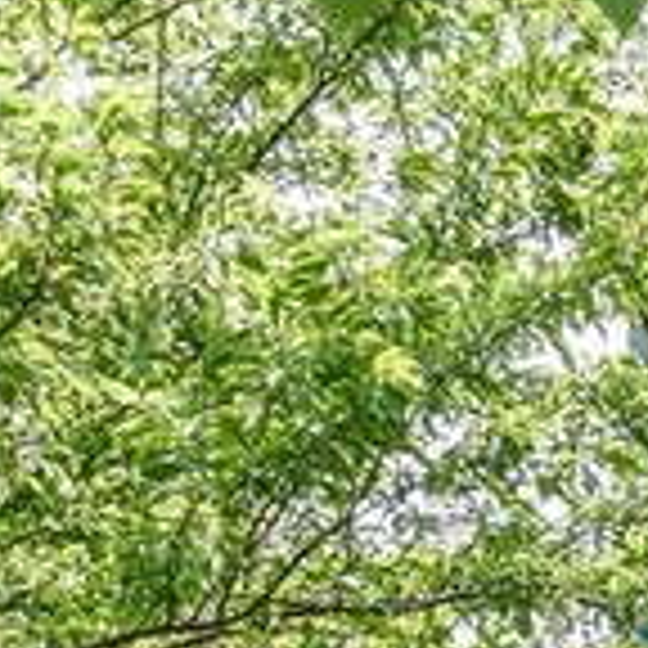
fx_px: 4236
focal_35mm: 200
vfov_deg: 8.2
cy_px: 1462
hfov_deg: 7.8
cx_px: 1829
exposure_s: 1/200
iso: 320
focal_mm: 21
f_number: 8
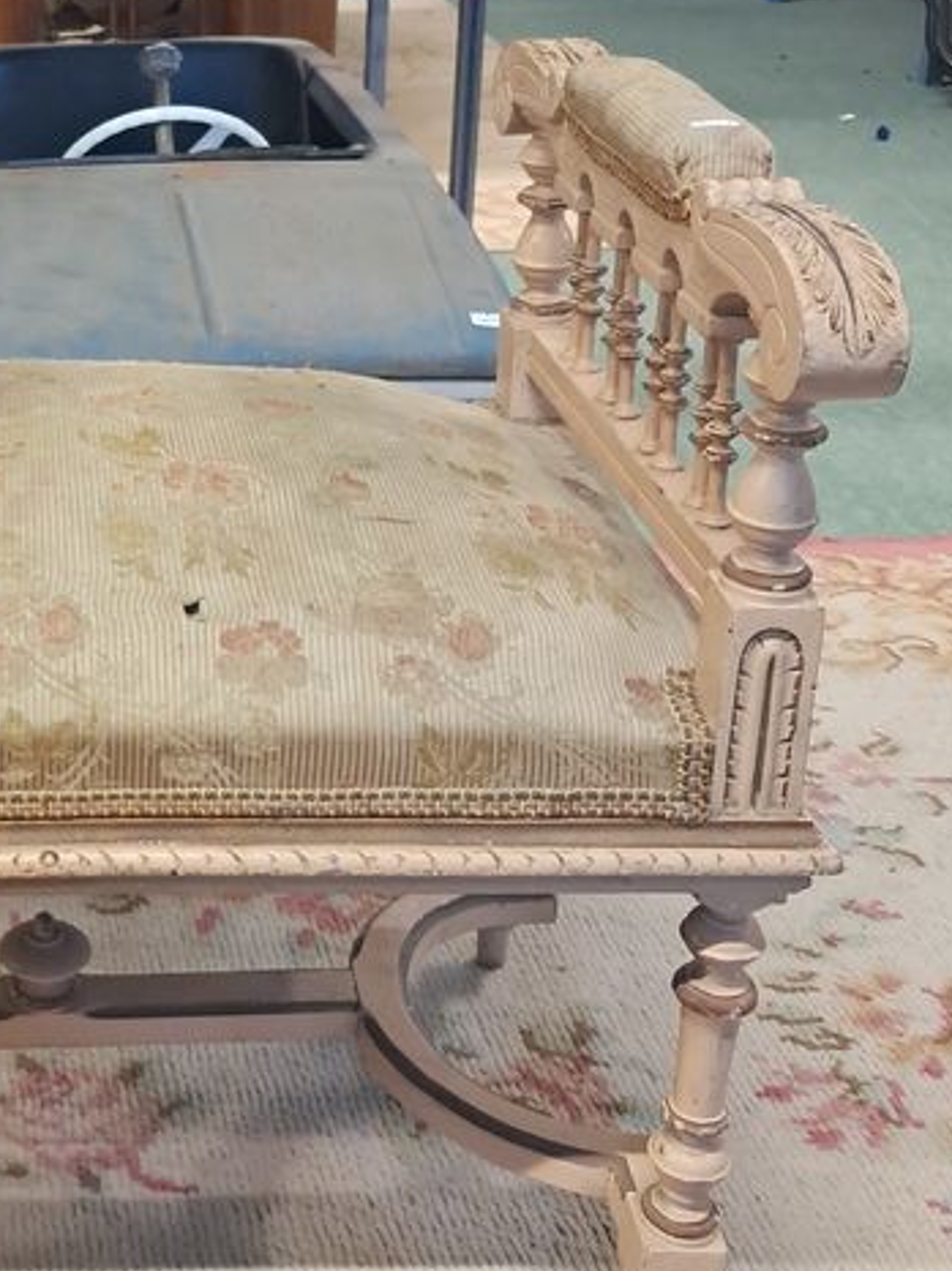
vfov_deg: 32.9
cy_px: 406
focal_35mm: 58
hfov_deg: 24.2
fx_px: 2129
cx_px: 27
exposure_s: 1/50
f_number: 1.8
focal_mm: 4
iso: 640
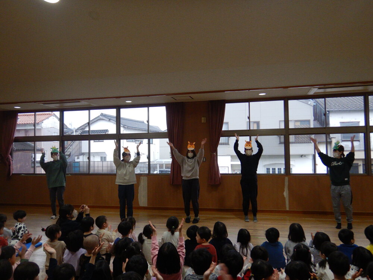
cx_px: 186
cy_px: 140
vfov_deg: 48.2
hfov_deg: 61.7
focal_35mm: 29
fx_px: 312
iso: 125
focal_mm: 5.1
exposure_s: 1/50
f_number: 2.8
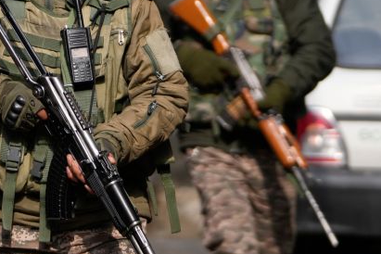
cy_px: 28
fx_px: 3990
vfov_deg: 3.6
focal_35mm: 377
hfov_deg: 5.5
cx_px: -32
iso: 400
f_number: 2.8
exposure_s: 1/5000
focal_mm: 125
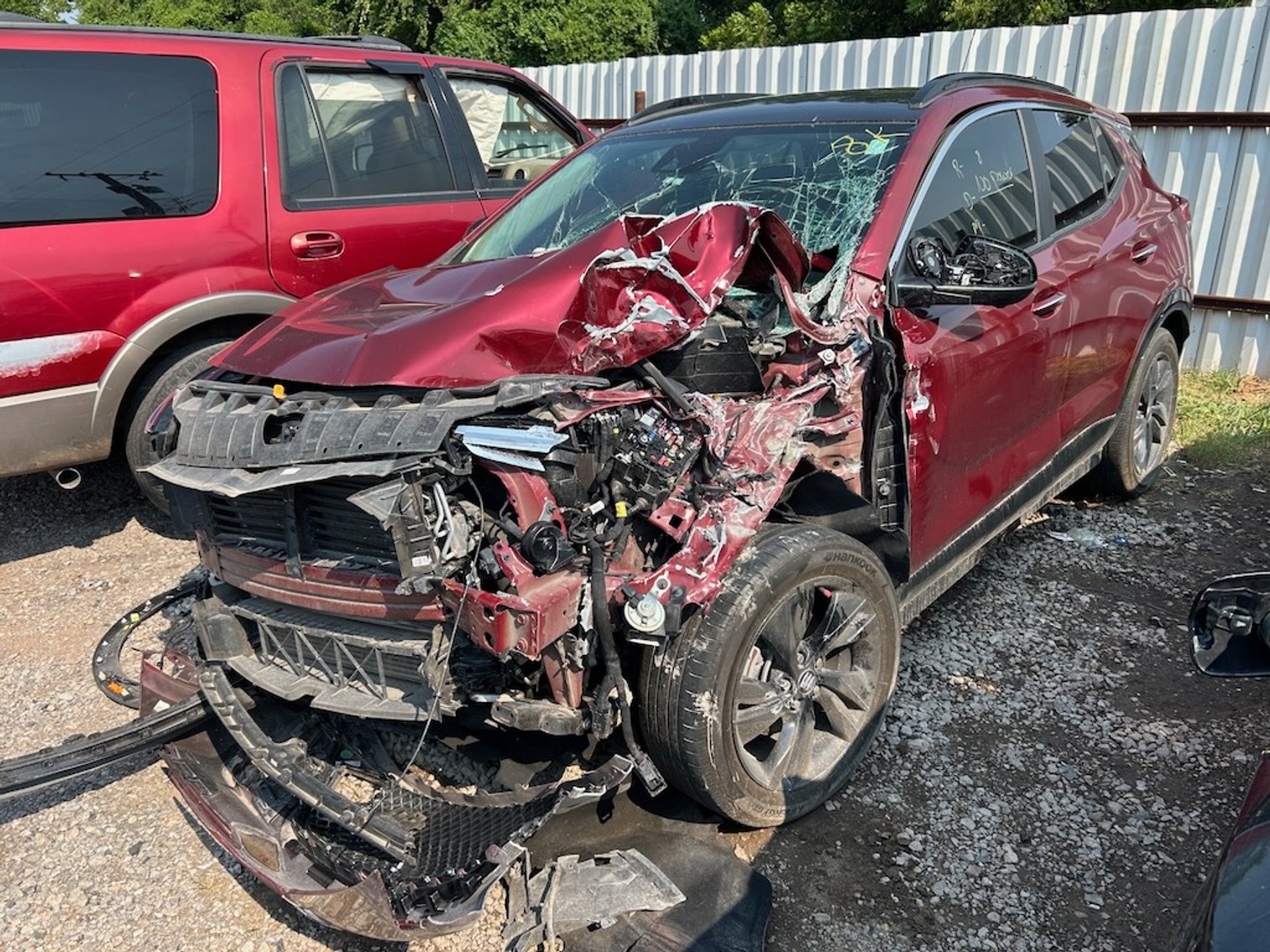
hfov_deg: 67.3
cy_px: 476
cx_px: 635
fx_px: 954
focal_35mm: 26
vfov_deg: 53.1
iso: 50
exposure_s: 1/1645
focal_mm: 5.7
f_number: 1.5
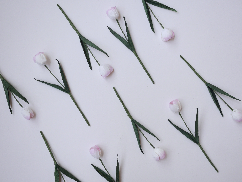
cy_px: 91
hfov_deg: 46.8
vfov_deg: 36.0
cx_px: 121
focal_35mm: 40
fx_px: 280
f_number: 2.2
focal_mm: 20
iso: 200
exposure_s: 1/160
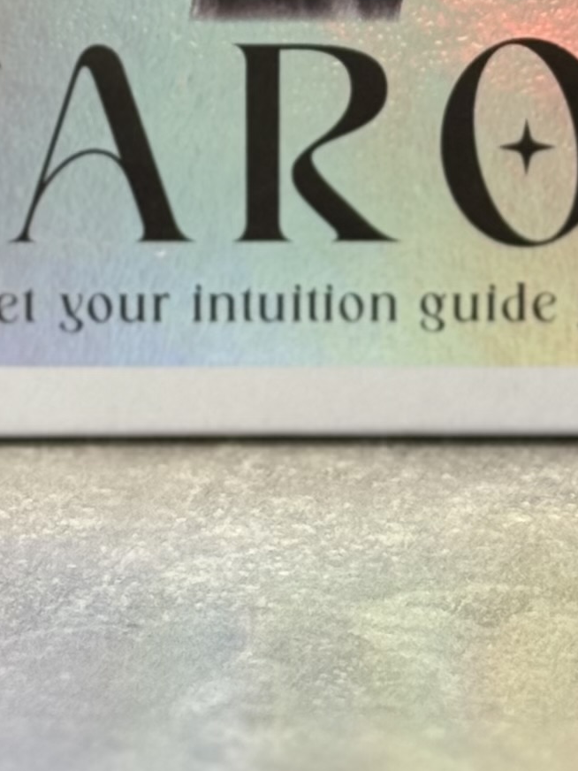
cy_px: -583
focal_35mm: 222
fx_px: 4942
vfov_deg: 8.6
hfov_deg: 6.7
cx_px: 366
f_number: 1.78
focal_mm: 6.76
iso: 80
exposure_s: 1/68
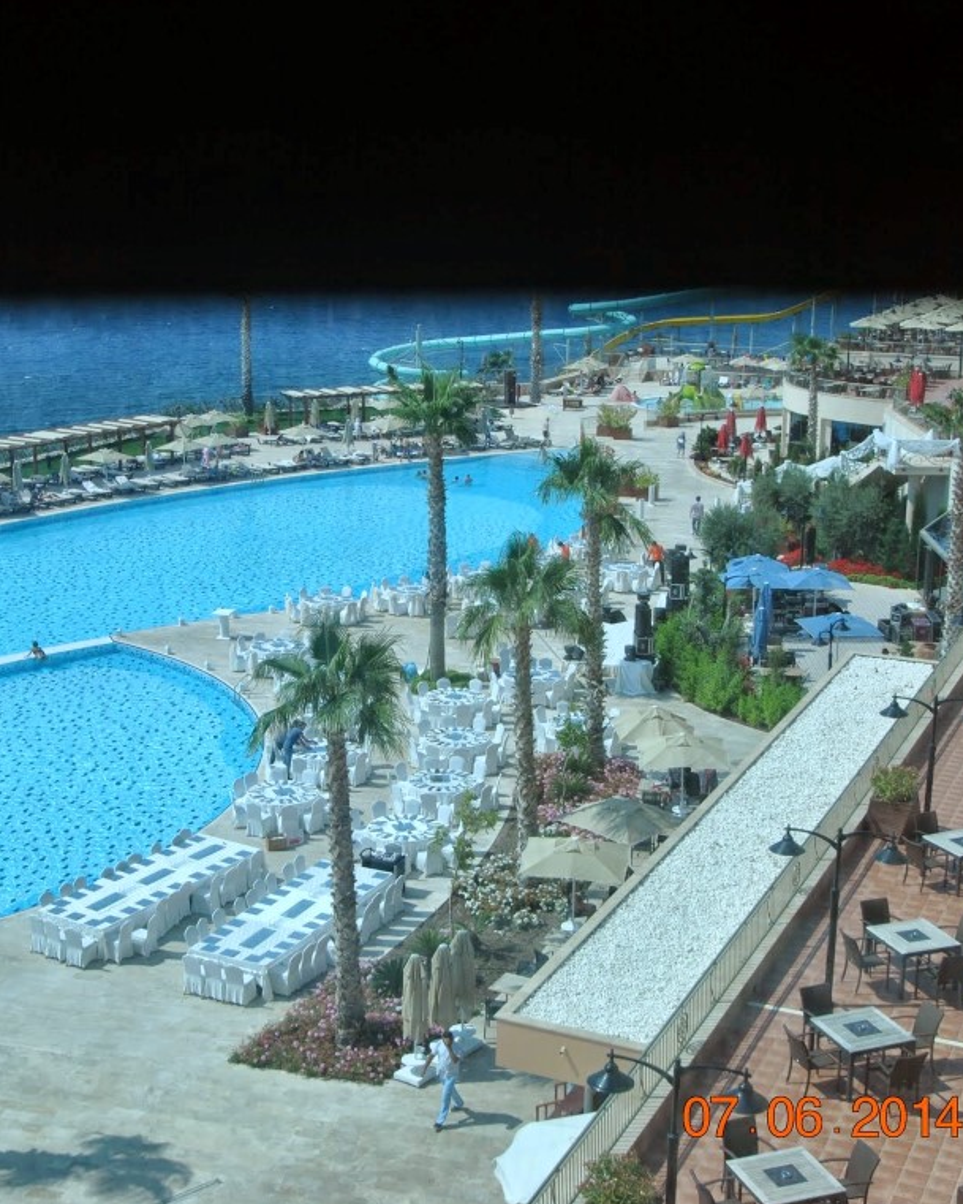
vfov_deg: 36.7
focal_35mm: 51
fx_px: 1817
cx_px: 398
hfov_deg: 29.6
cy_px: 601
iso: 100
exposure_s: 1/160
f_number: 6.3
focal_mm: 24
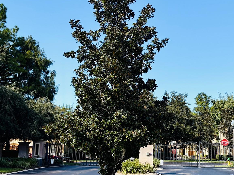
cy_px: 93
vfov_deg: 39.6
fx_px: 243
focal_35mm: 36
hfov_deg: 50.9
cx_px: 146
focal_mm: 5.96
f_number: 1.6
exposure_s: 1/2208
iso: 50
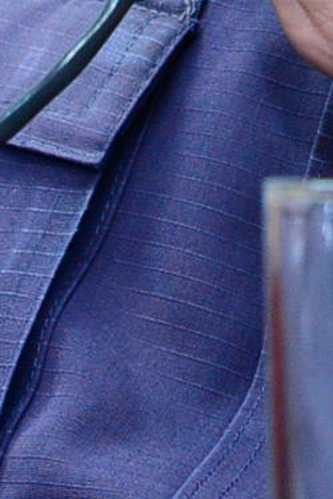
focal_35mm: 529
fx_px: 7339
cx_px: 373
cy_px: -528
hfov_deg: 2.6
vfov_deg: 3.9
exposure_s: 1/80
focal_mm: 66
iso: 1600
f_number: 5.6
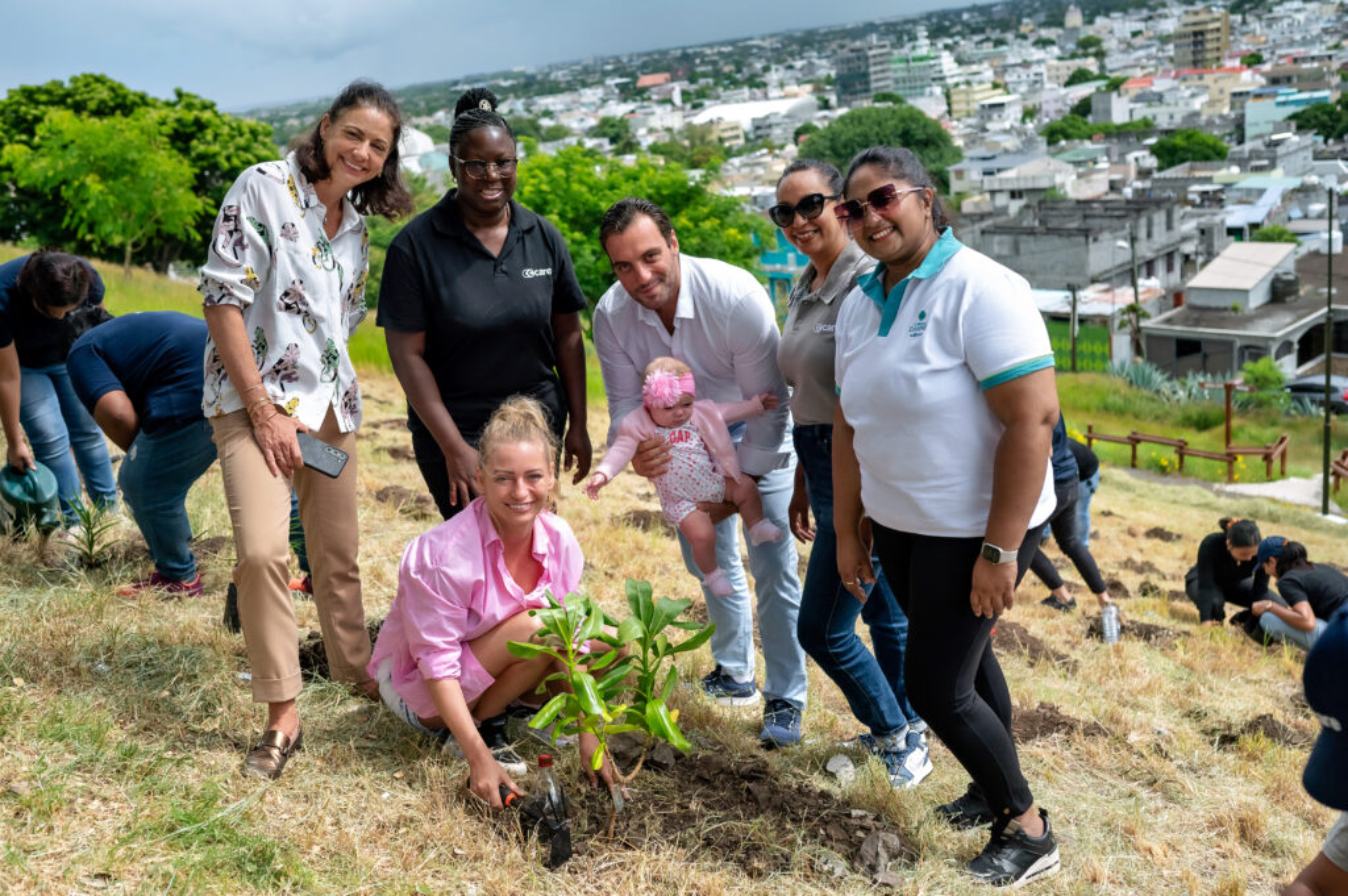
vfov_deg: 37.8
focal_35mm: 35
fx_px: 1309
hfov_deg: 54.5
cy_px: 448
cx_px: 674
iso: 800
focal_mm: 35
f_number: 3.5
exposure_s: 1/5000
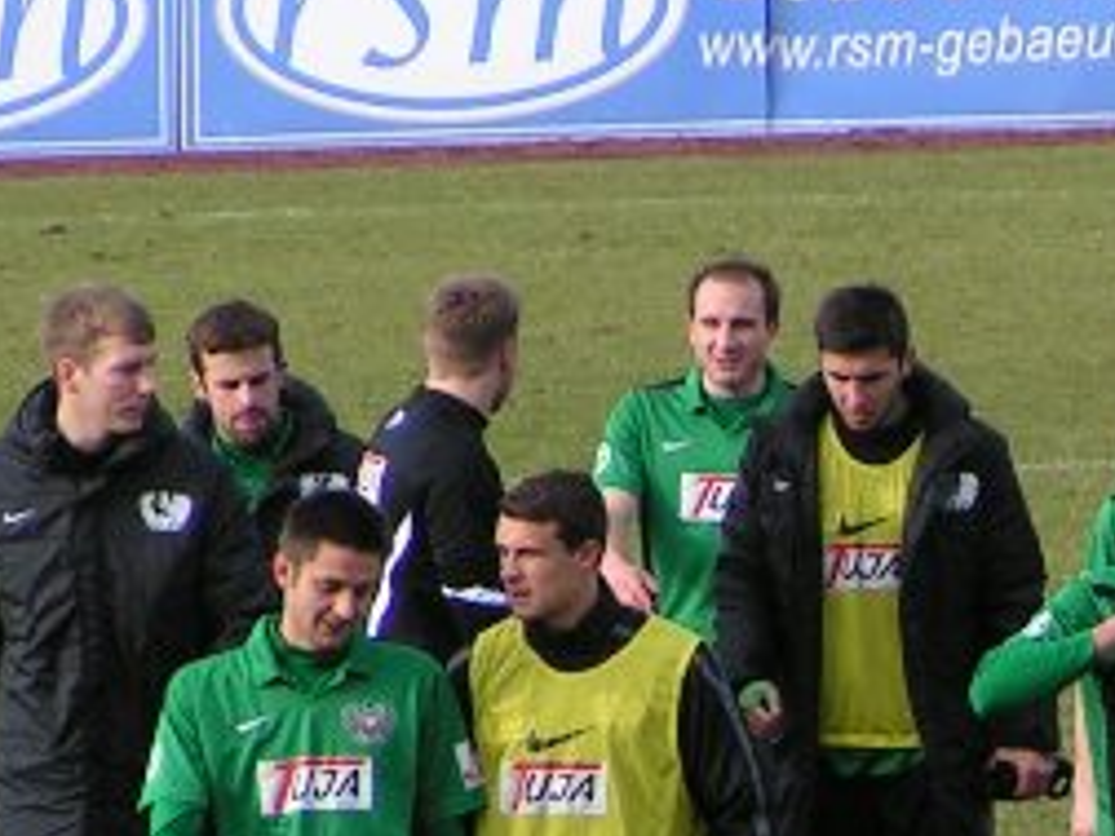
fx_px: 24093
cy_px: 871
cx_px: 1385
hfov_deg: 2.6
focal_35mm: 748
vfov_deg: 2.0
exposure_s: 1/250
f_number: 4
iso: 50
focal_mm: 36.1
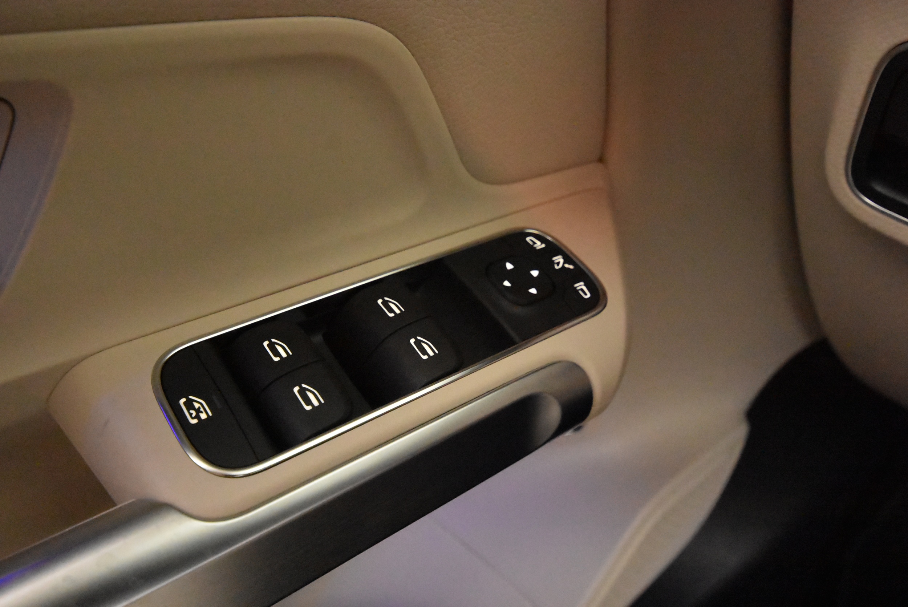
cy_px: 304
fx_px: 757
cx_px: 454
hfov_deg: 61.9
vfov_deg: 43.7
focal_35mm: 30
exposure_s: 1/50
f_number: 5.6
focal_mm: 20
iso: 12800
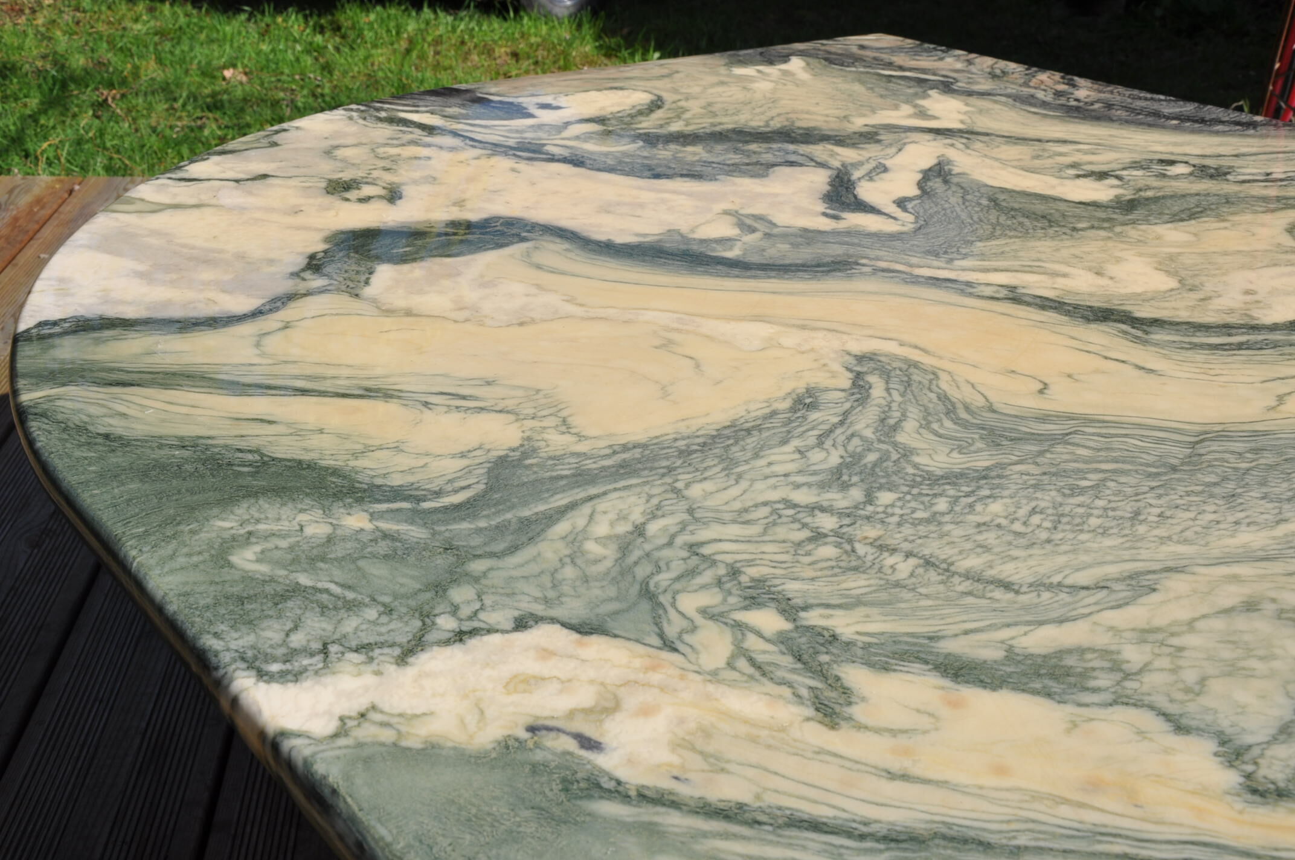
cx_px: 648
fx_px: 1401
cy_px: 430
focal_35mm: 39
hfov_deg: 49.6
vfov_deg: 34.1
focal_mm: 26
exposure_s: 1/200
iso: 200
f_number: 14
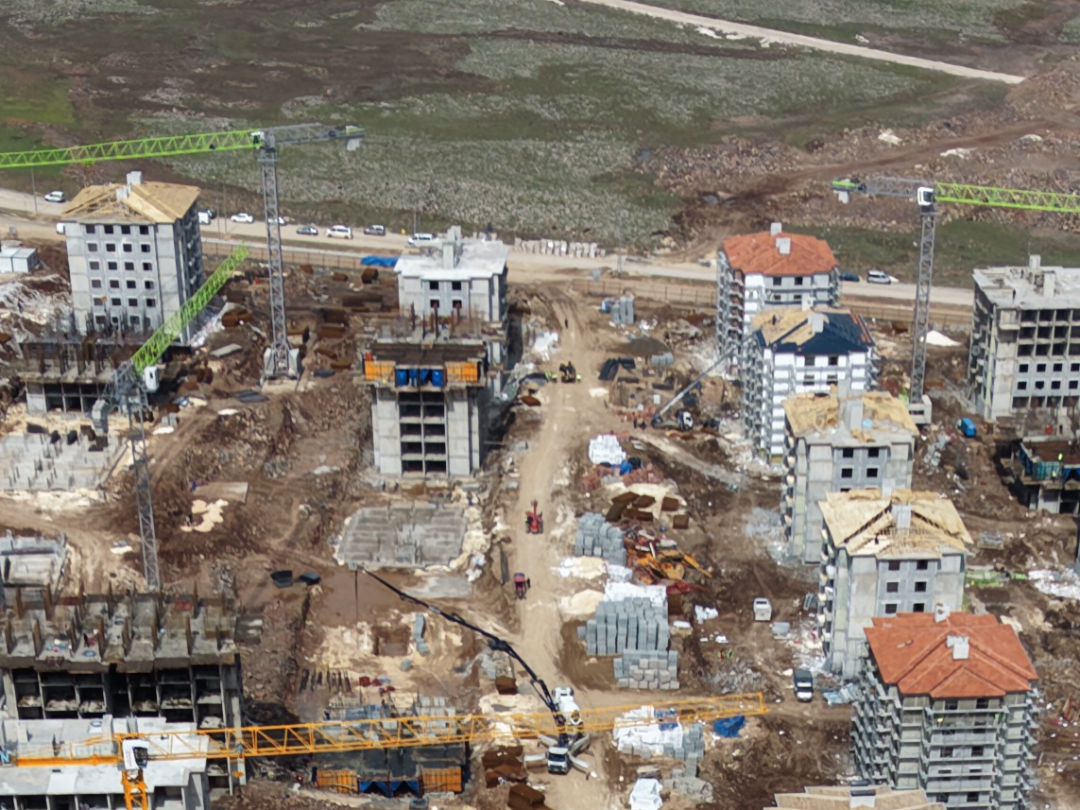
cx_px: 597
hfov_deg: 22.8
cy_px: 1431
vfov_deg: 15.0
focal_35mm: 86
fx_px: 2683
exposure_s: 1/5000
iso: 100
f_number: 1.8
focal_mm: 8.67
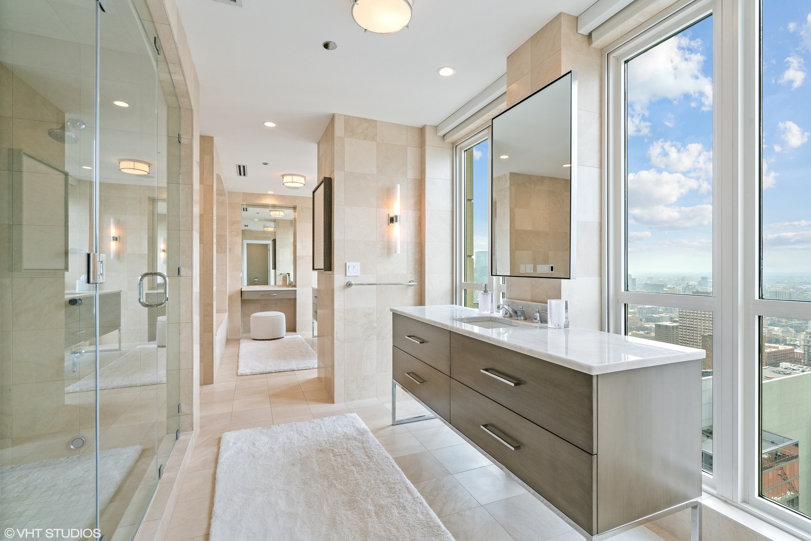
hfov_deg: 96.7
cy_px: 270
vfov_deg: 73.8
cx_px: 406
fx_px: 360
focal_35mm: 16
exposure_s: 1/60
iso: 320
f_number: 7.1
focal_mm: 16
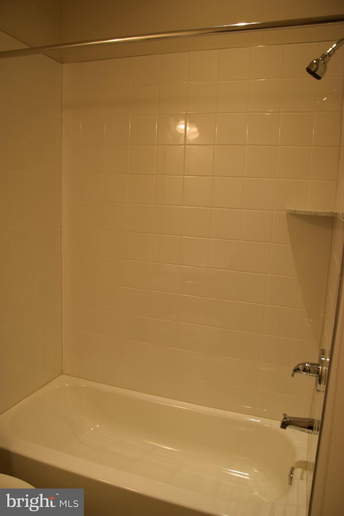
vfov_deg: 67.4
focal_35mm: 27
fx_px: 387
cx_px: 172
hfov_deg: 47.9
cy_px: 258
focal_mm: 18
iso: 400
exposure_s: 1/100
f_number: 5
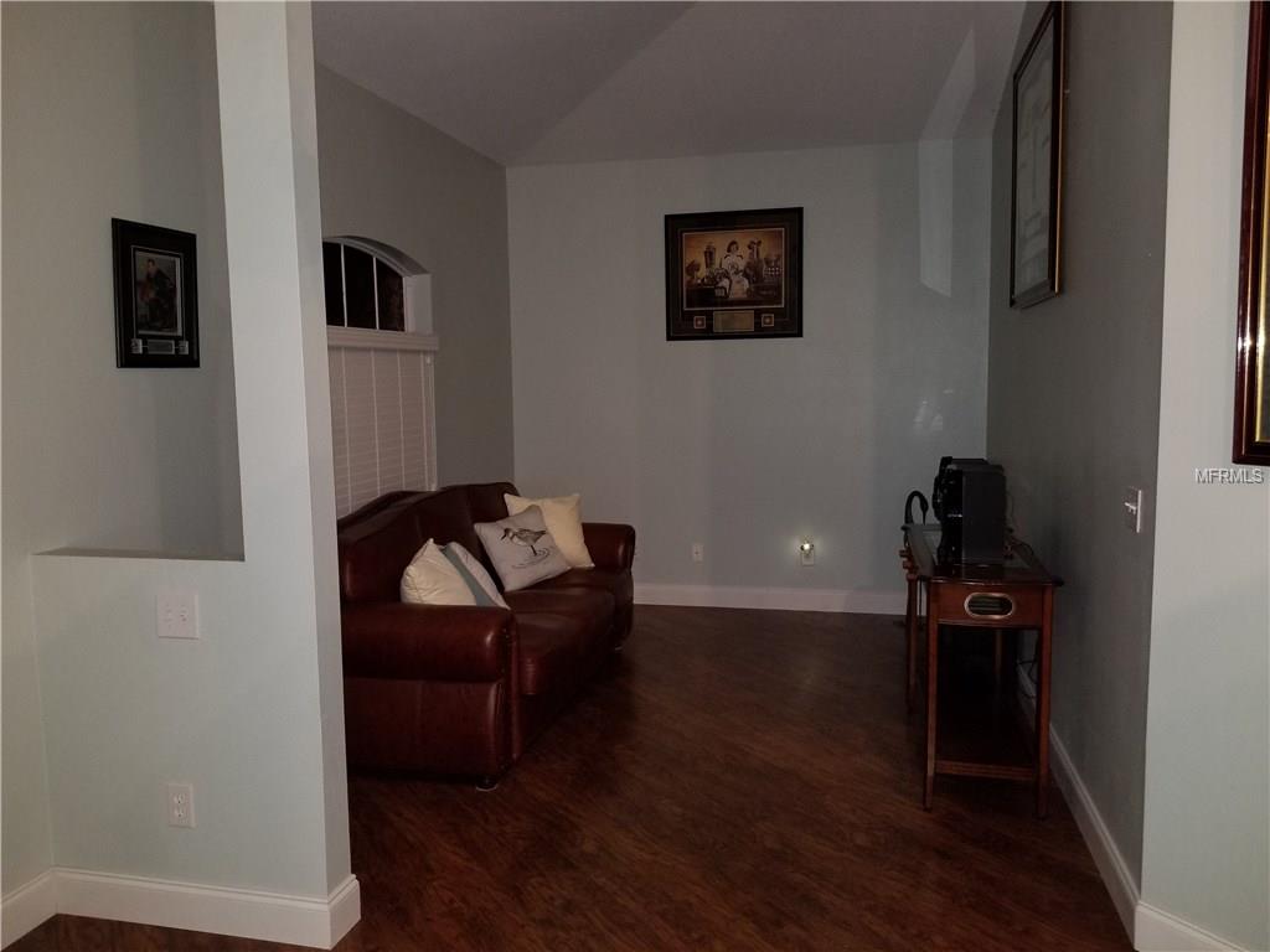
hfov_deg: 67.3
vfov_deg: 53.1
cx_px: 635
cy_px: 476
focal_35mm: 26
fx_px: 954
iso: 200
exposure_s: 1/10
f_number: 1.7
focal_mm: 4.25
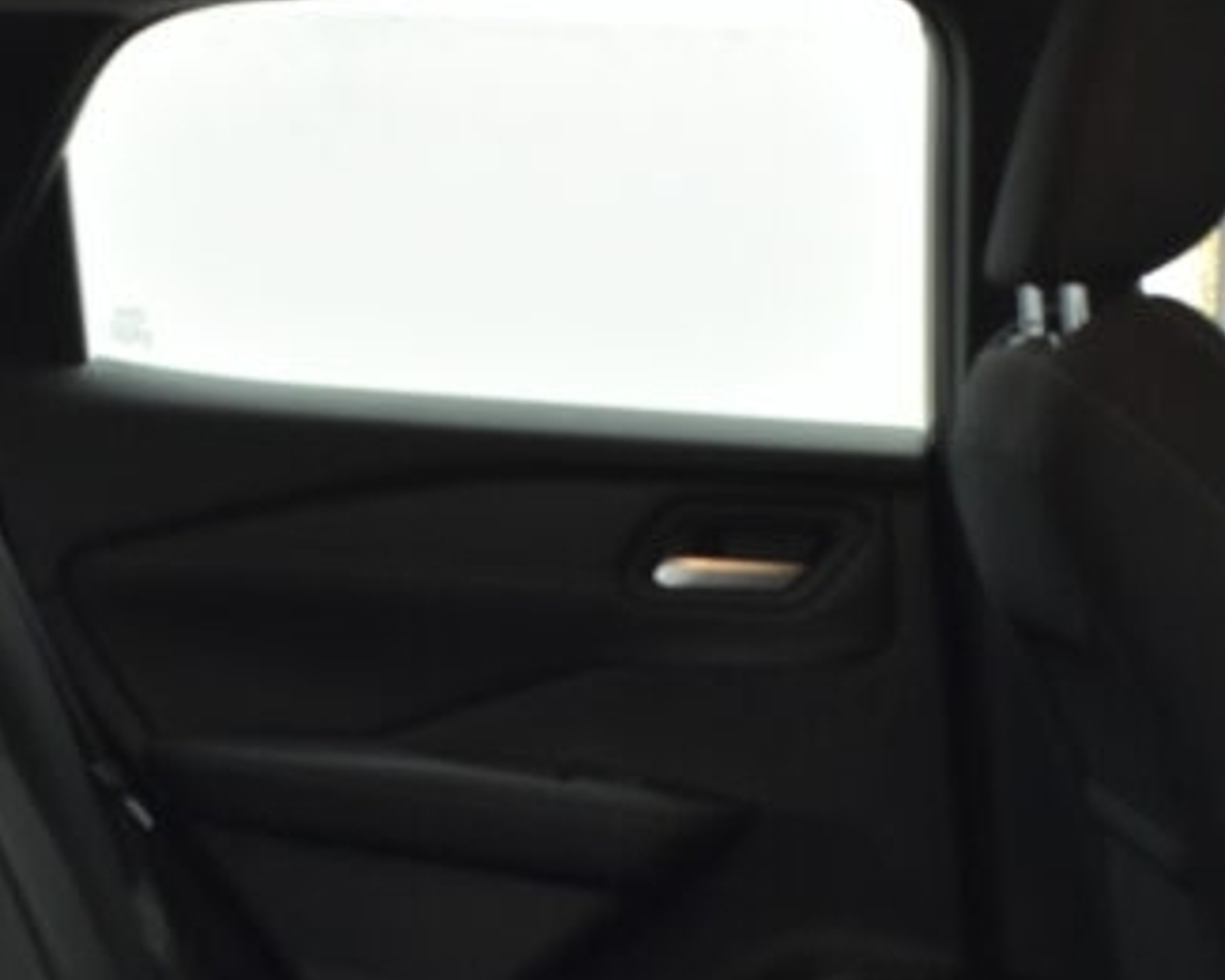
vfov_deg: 18.9
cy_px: 829
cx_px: 411
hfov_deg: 23.7
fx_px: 2900
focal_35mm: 80
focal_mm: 18
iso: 1600
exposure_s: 1/80
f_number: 3.5
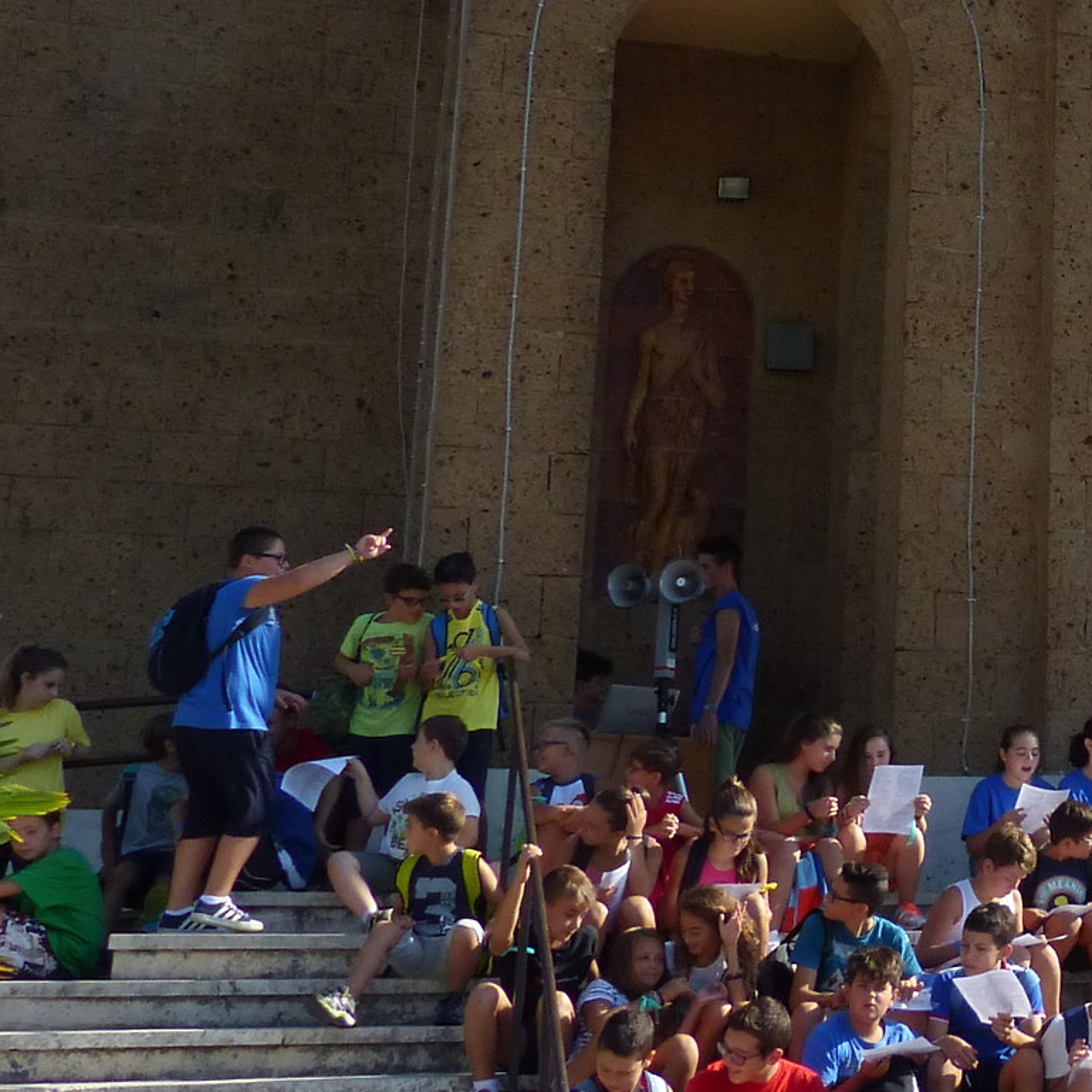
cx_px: 1400
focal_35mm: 69
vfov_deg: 24.8
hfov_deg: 22.5
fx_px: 2463
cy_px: 290
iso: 200
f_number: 4
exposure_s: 1/1000
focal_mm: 4.5
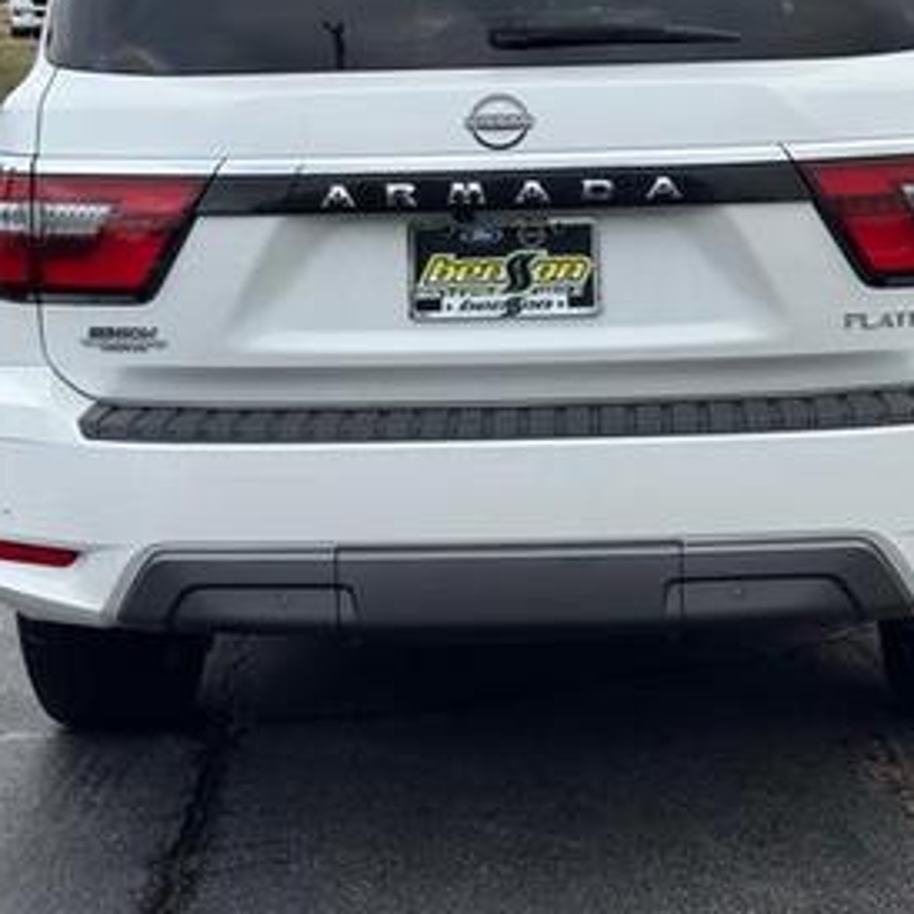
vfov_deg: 22.1
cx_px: 487
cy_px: 290
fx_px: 2330
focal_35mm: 78
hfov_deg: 22.2
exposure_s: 1/980
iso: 64
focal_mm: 6.76
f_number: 1.78
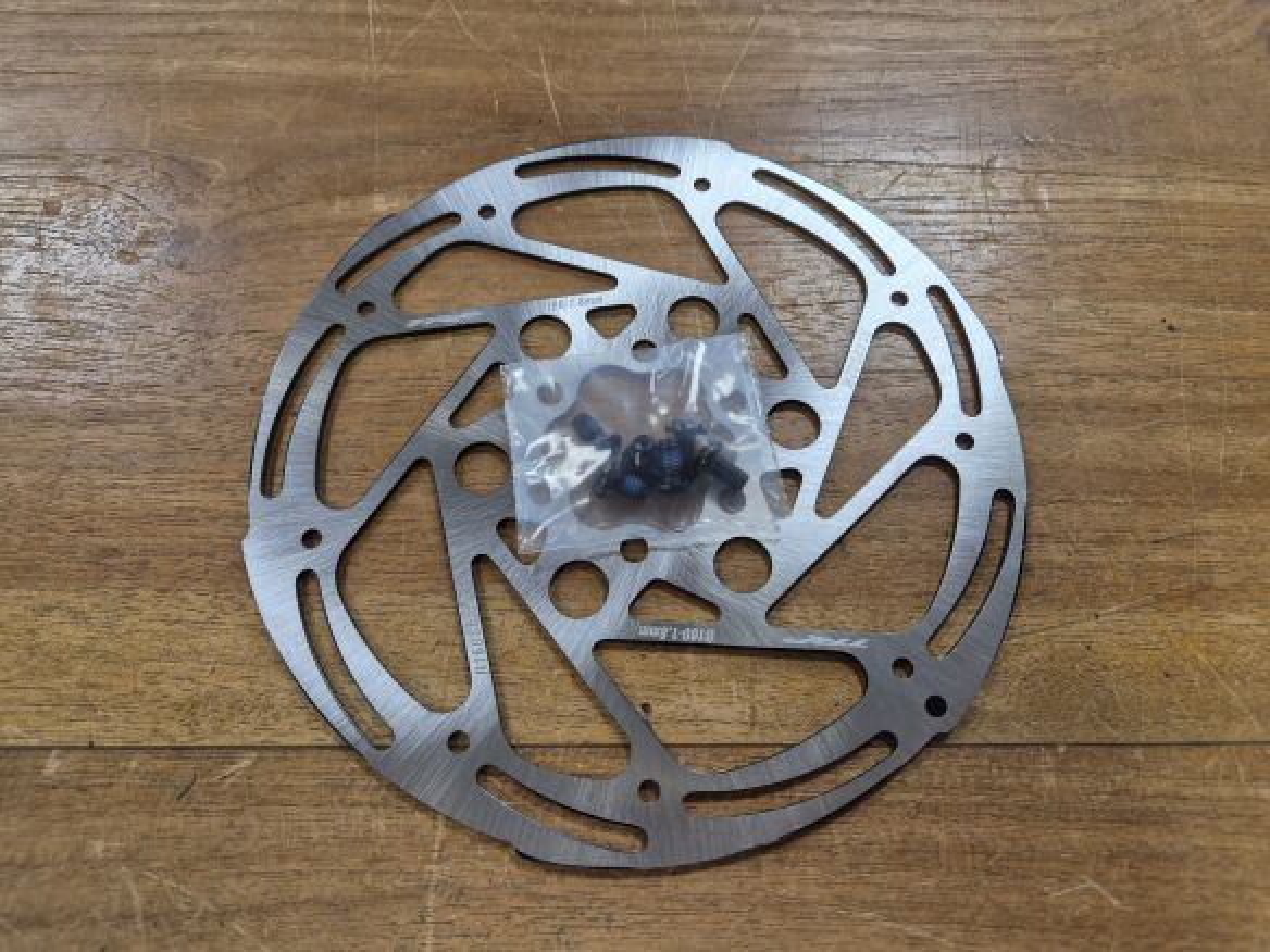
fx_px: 844
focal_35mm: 23
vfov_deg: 58.9
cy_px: 476
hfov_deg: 73.9
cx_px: 635
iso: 80
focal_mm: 5.4
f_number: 1.8
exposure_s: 1/100
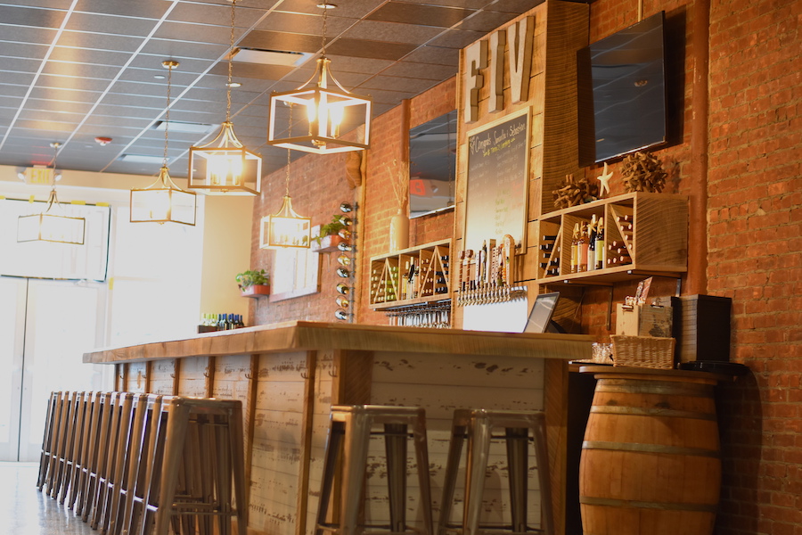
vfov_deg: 18.2
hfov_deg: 27.0
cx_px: 401
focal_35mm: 75
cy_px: 268
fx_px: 1671
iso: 800
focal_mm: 50
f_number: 4
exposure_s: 1/60
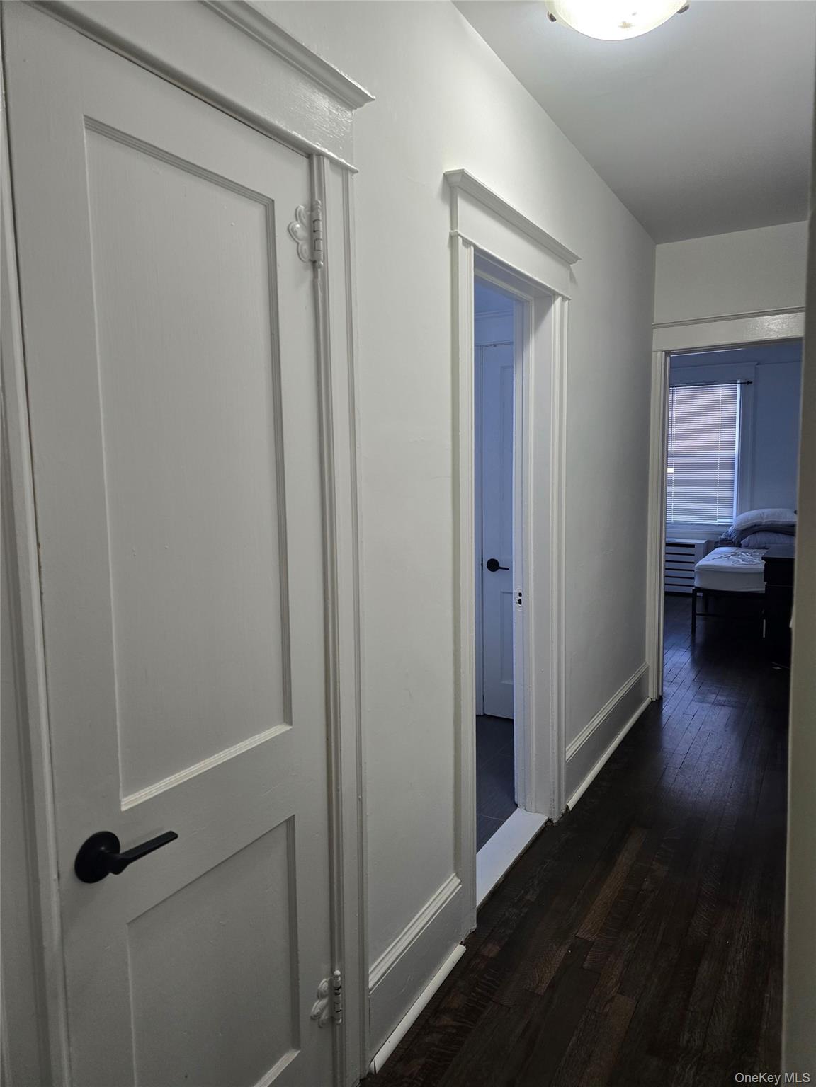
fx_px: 723
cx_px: 408
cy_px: 544
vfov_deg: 73.9
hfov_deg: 58.9
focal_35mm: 23
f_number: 1.7
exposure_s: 1/120
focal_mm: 6.3
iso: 125
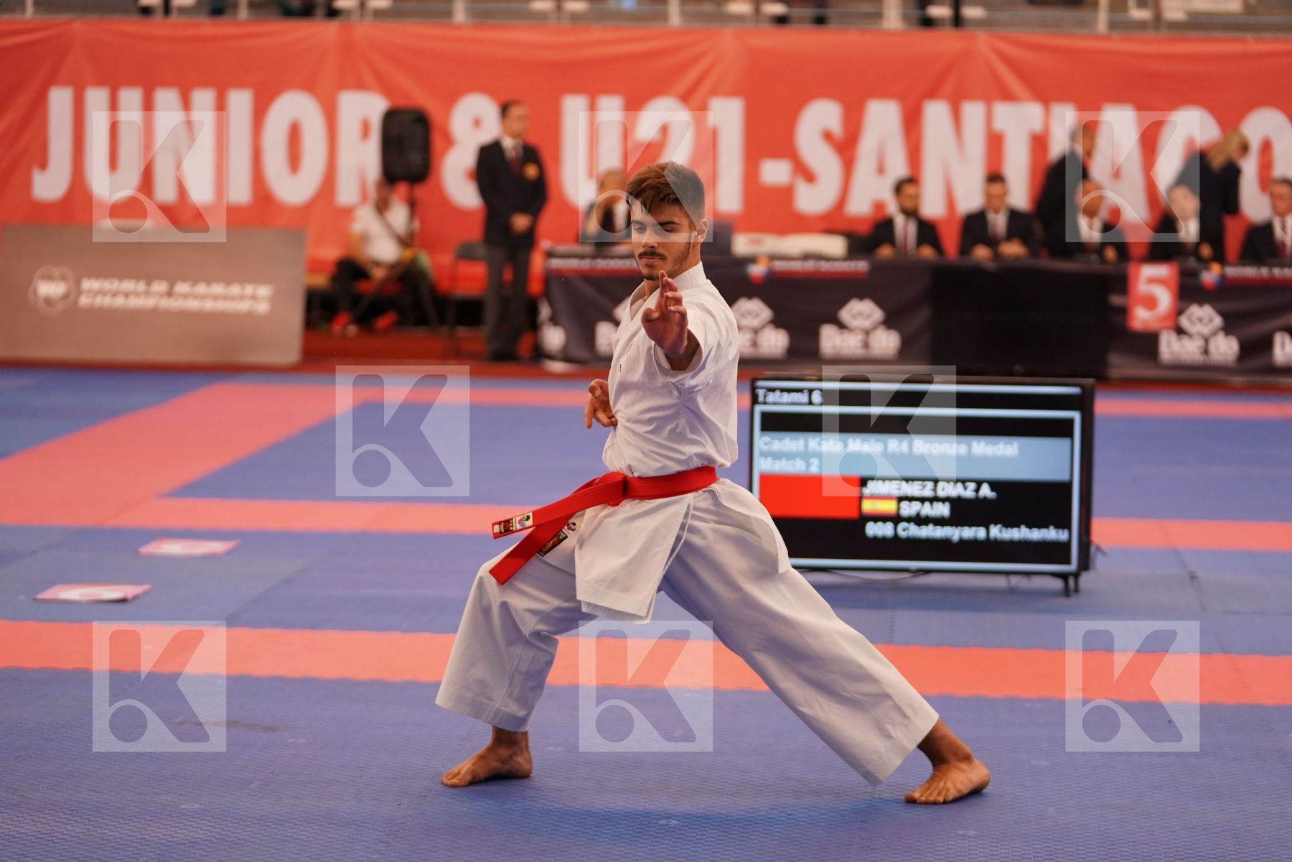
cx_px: 646
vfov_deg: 12.7
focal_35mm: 108
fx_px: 3876
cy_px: 431
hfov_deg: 18.9
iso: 800
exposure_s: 1/500
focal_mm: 108
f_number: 2.8
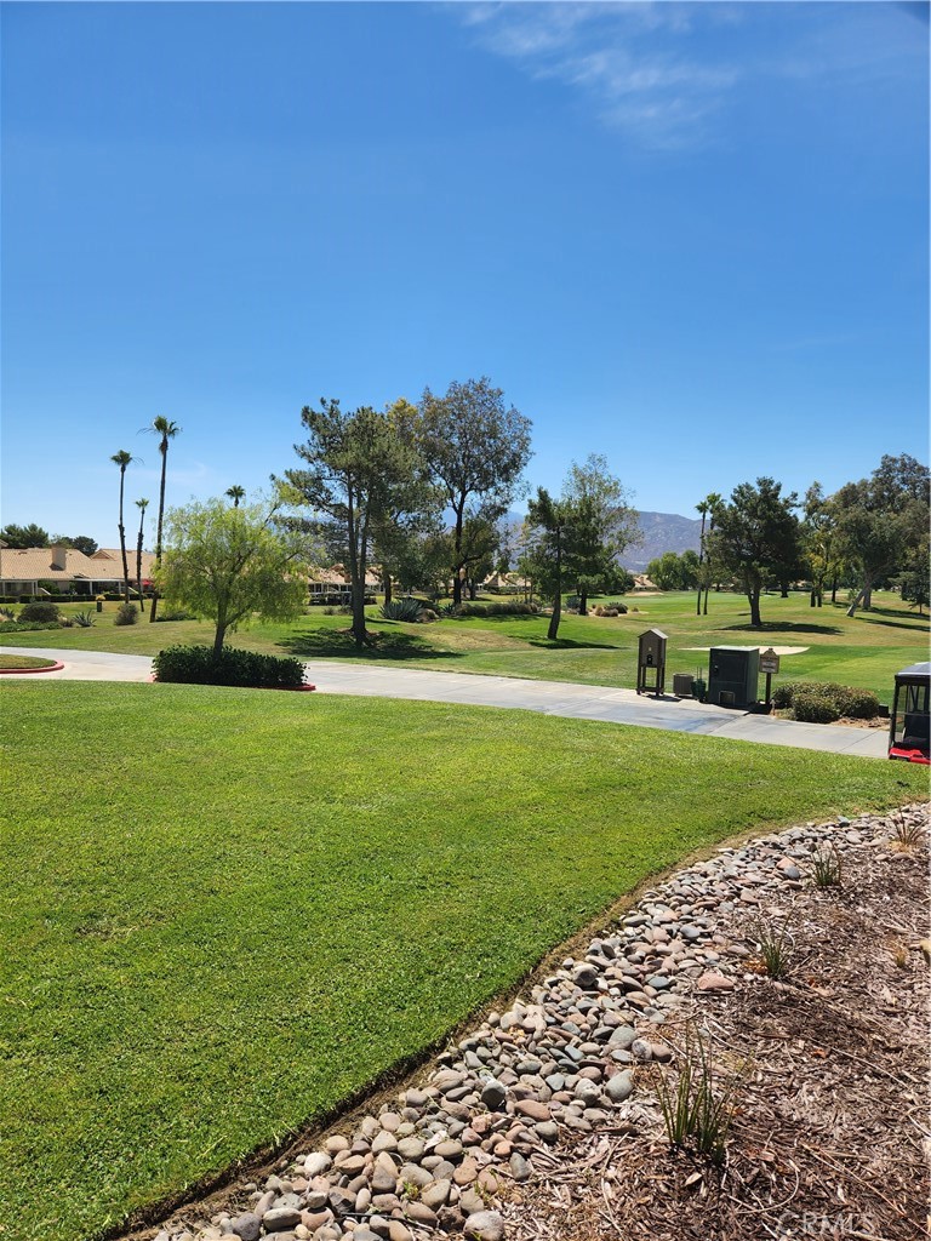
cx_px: 466
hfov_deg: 58.9
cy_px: 620
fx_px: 825
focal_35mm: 23
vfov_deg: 73.9
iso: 20
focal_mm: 5.4
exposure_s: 1/1571
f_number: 1.8
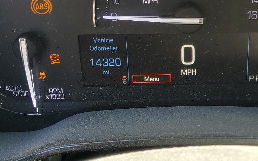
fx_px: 422
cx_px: 192
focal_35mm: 60
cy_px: 74
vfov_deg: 21.6
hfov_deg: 33.4
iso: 50
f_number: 1.5
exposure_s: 1/120
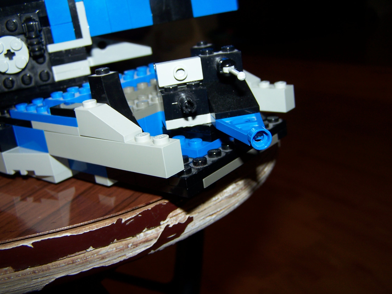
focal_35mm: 40
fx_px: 453
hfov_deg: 46.8
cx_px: 196
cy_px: 147
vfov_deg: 36.0
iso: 80
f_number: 2.8
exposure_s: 1/60
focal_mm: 6.7
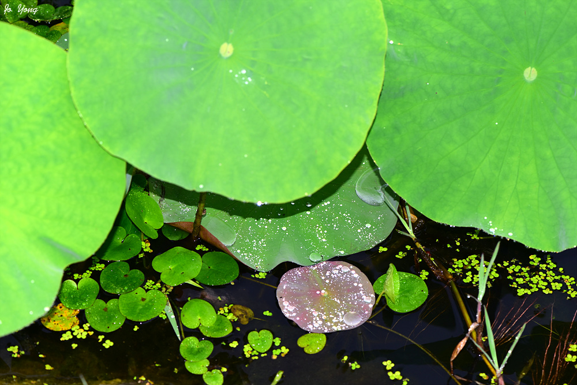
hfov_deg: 19.5
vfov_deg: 13.0
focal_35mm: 105
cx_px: 288
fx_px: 1683
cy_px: 192
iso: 200
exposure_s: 1/100
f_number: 7.1
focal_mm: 105
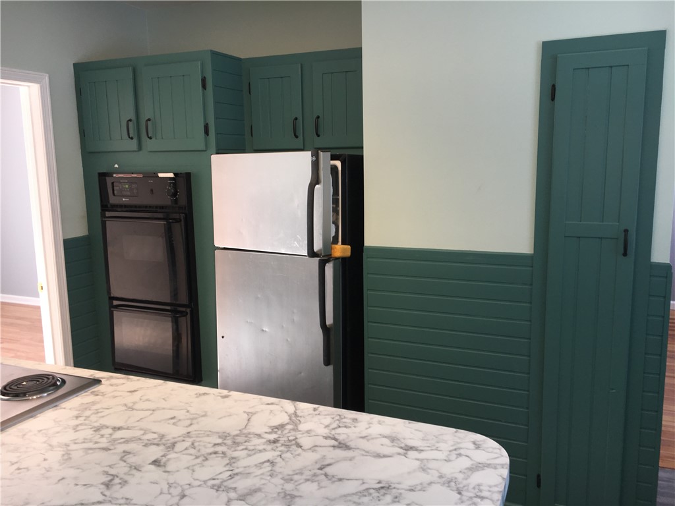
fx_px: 565
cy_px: 253
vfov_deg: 48.2
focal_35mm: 29
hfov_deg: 61.7
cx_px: 338
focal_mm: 4.15
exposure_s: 1/30
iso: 25
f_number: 2.2
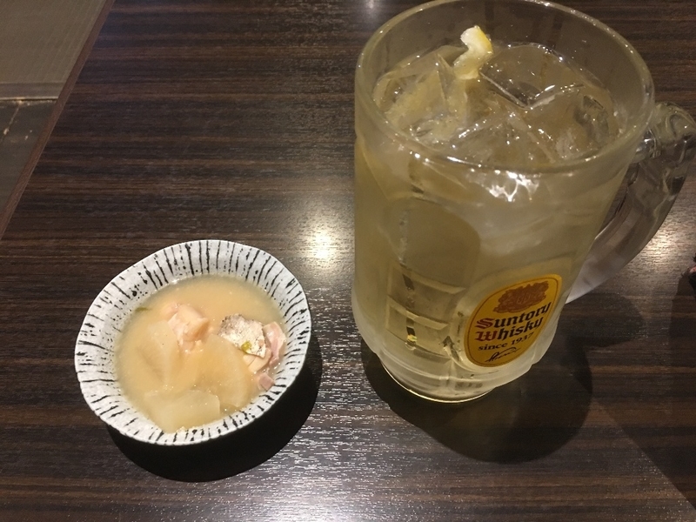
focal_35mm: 29
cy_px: 261
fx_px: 583
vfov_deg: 48.2
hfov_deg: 61.7
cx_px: 348
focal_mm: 4.15
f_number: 2.2
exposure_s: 1/10
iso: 80
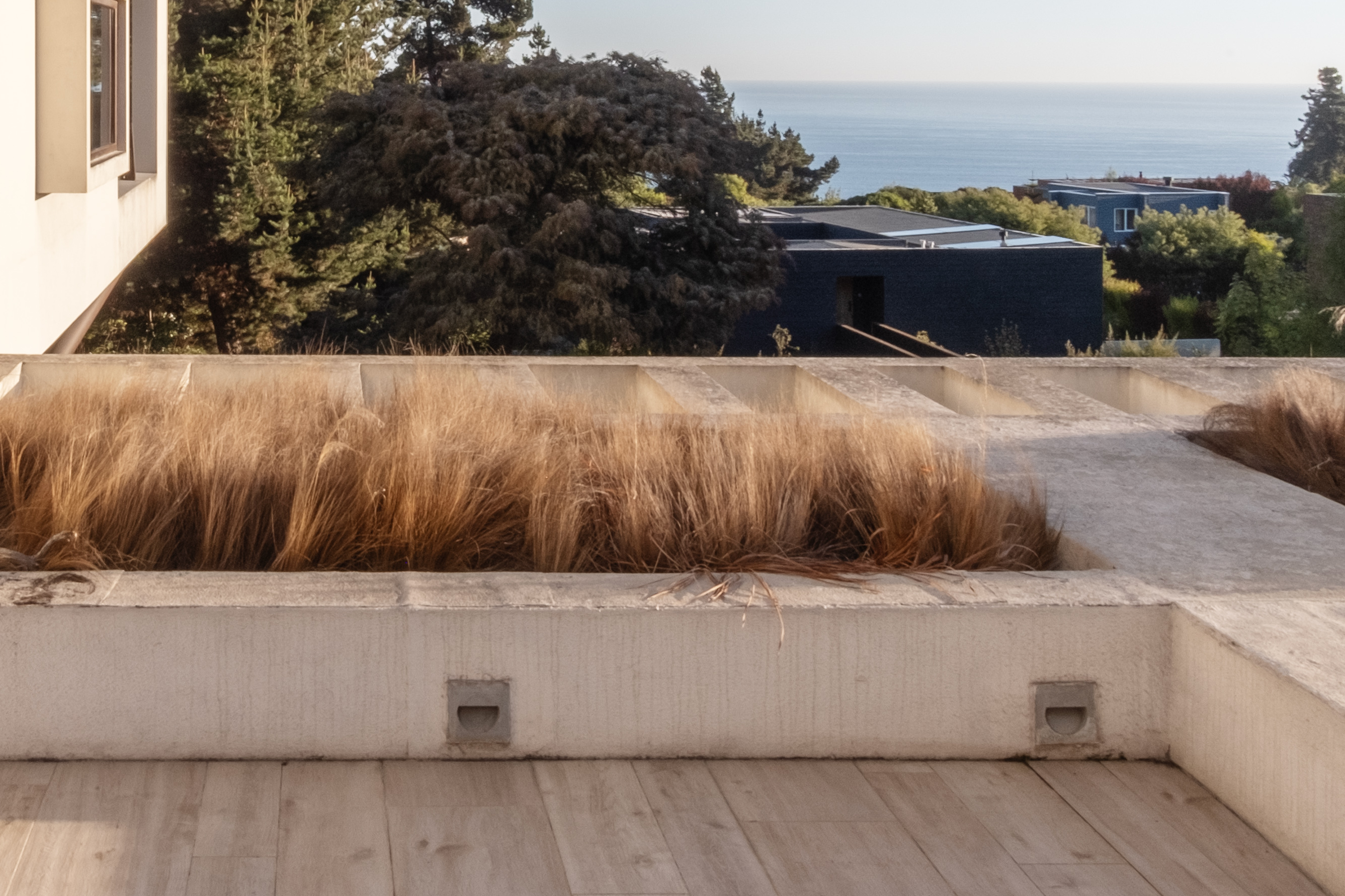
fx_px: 1569
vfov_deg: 30.6
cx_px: 326
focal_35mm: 42
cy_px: 111
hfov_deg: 44.7
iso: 200
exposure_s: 1/60
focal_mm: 12
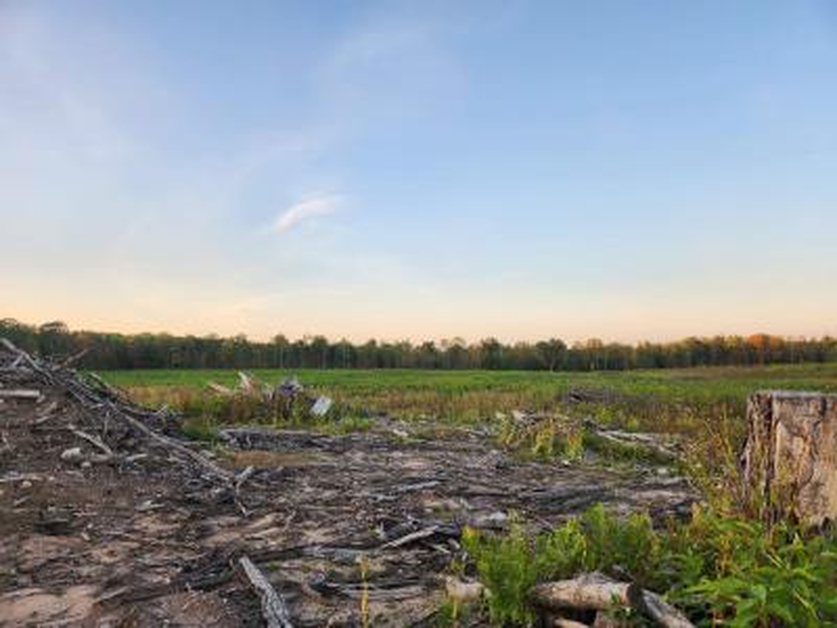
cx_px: 418
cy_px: 314
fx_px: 556
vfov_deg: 58.9
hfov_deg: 73.9
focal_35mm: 23
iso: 20
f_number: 1.8
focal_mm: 5.4
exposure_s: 1/203
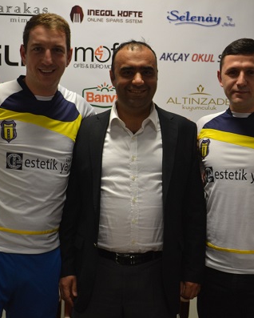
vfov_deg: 27.9
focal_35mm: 68
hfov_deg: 22.5
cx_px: 154
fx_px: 638
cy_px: 159
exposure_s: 1/40
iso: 800
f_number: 4.8
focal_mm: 32
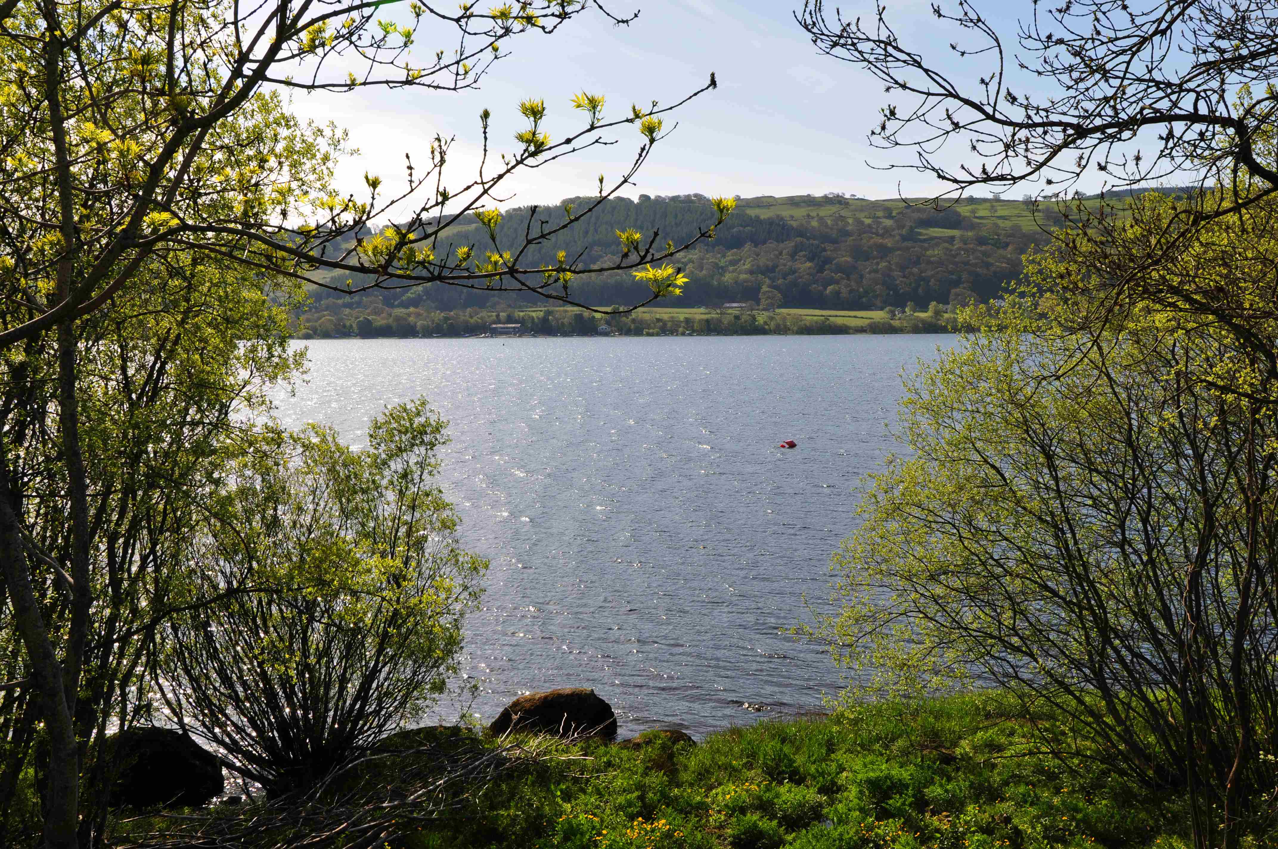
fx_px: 1330
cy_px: 424
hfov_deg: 51.3
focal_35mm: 38
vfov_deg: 35.4
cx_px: 639
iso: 200
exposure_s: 1/320
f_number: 10
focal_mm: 25
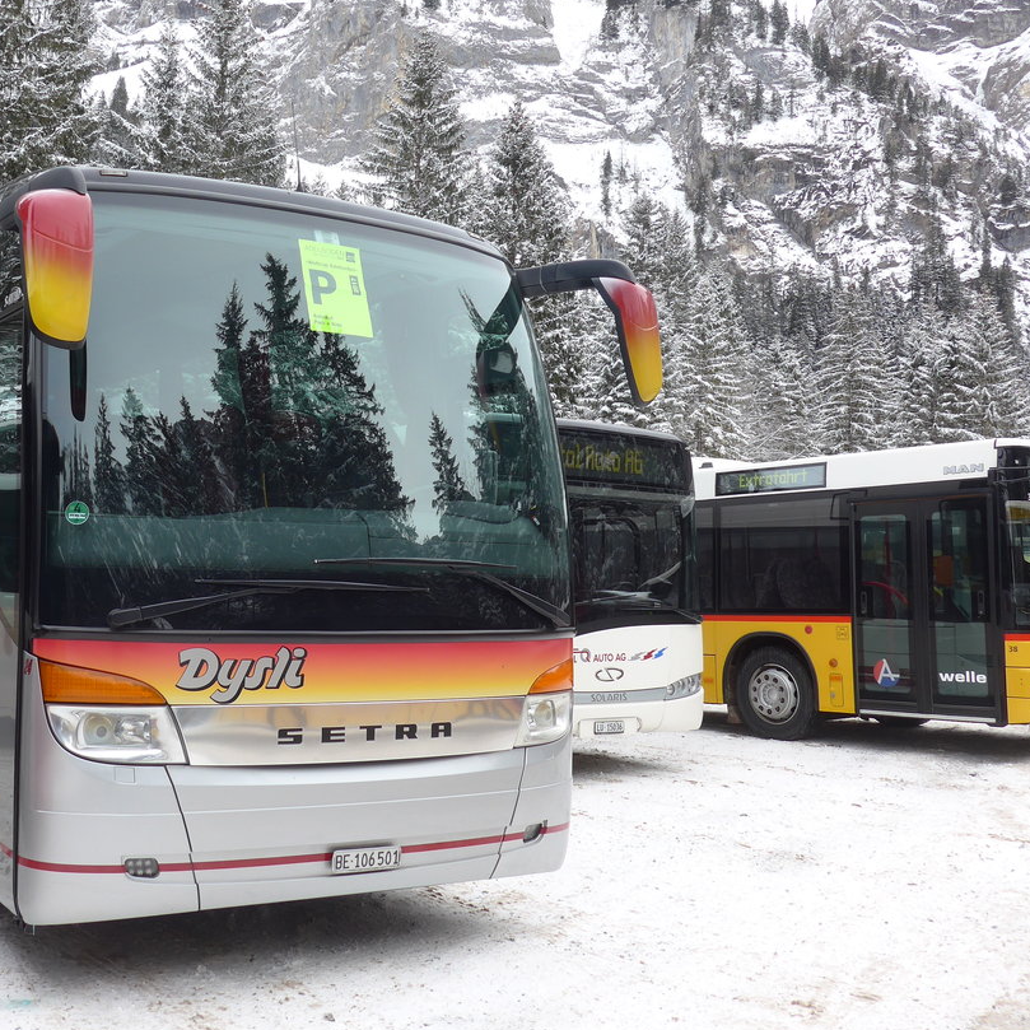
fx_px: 1279
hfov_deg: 42.7
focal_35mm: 38
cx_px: 275
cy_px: 477
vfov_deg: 43.8
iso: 80
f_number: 2.8
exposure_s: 1/320
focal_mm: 6
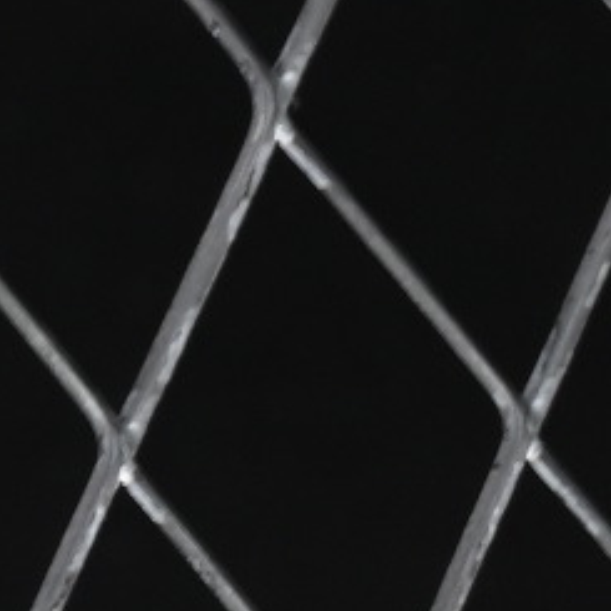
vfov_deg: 2.4
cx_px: -2501
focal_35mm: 723
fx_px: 14438
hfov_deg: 2.3
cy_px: -1471
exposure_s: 1/60
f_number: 6.3
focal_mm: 50
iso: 160
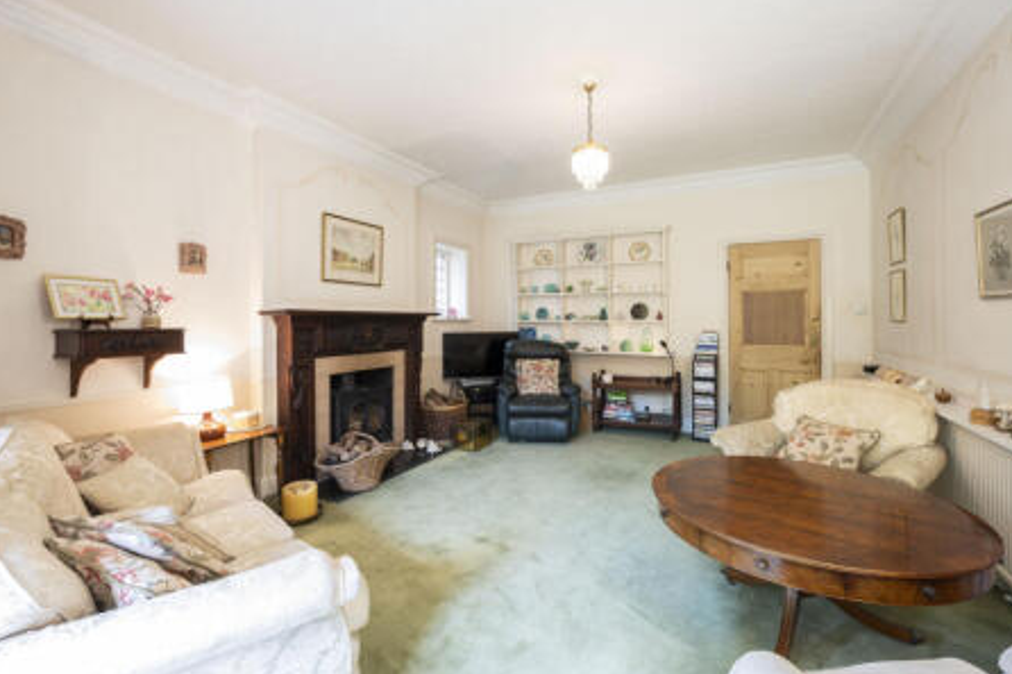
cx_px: 495
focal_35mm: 16
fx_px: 450
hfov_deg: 96.7
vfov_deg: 73.7
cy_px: 348
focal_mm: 15
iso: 200
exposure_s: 2.5
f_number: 16
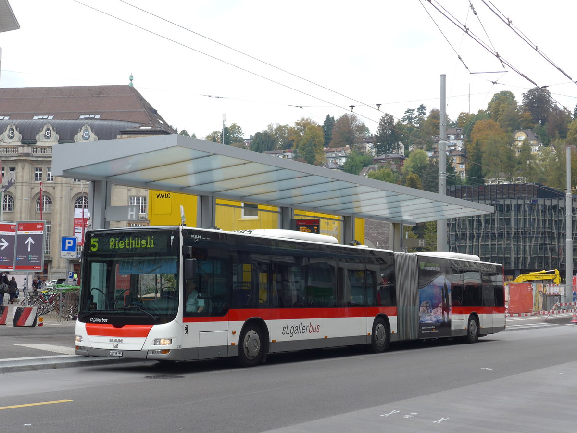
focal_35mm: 52
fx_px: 867
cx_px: 288
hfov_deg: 36.8
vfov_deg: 28.0
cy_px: 216
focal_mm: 10.7
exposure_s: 1/250
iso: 80
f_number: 3.3
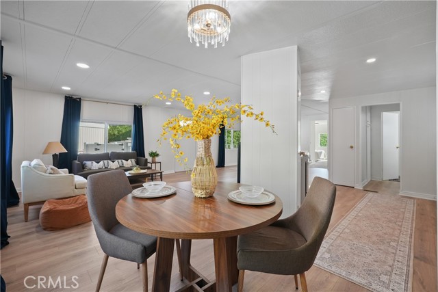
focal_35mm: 16
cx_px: 219
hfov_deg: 96.7
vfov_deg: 73.8
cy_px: 146
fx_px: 195
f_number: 4
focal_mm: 16
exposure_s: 1/25
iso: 400
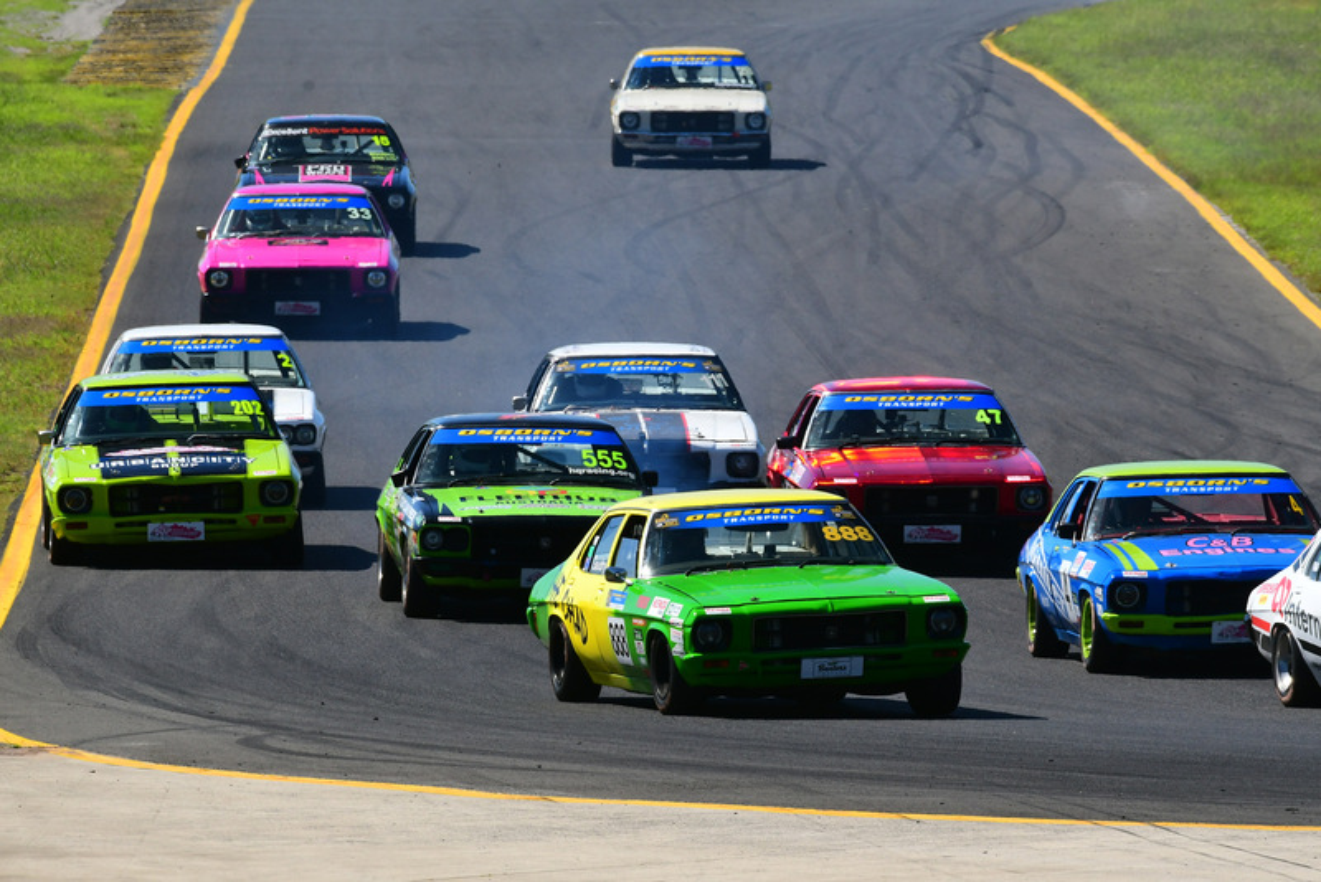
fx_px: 22023
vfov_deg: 2.3
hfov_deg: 3.4
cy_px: 441
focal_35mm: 600
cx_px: 660
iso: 500
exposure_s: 1/640
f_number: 13
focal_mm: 400
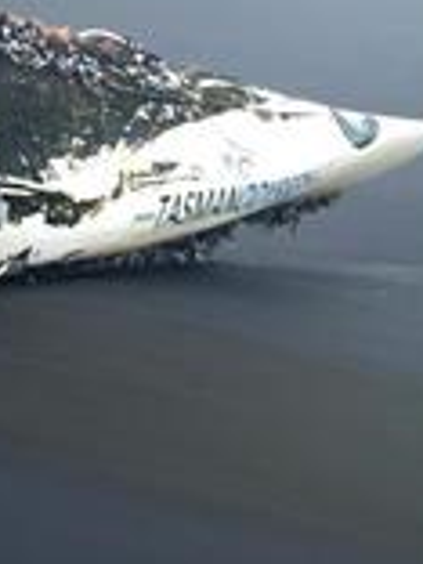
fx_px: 1971
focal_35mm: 121
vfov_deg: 15.9
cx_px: -437
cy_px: -14
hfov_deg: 11.1
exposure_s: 1/50
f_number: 2.2
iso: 32
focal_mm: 4.15
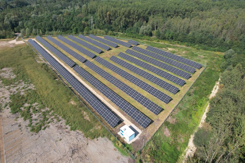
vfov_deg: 57.2
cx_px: 122
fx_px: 150
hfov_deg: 78.6
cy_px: 82
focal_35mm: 22
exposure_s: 1/1250
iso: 110
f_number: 2.8
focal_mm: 8.38
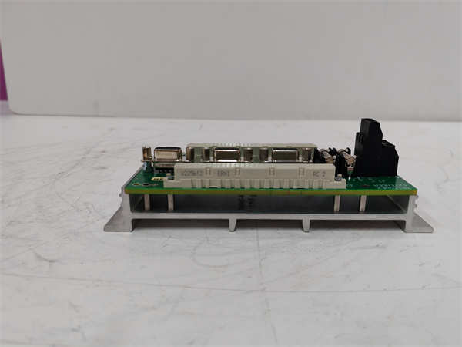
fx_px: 360
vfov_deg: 51.4
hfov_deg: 65.3
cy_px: 174
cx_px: 231
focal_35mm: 27
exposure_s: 1/100
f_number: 1.95
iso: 125
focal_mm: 5.52
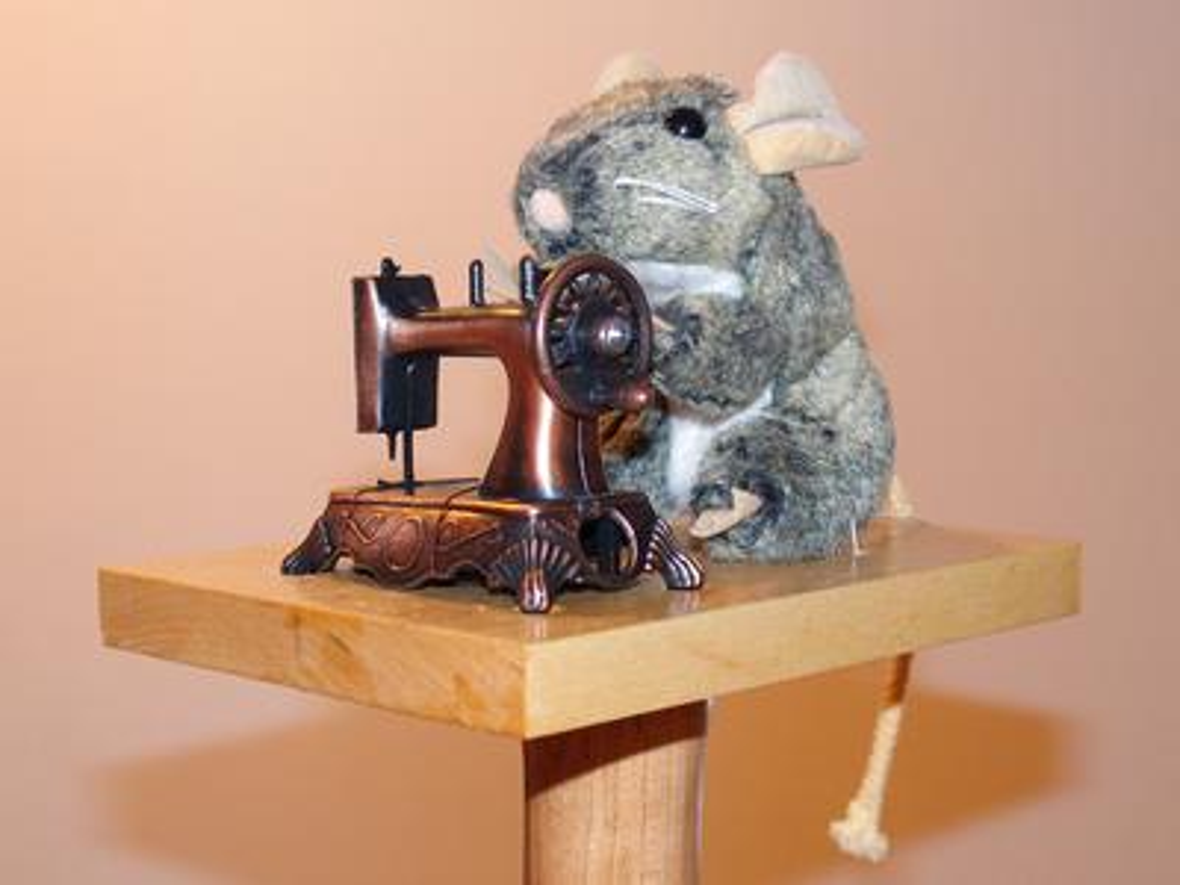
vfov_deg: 25.7
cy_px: 442
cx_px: 590
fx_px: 1943
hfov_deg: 33.8
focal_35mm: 57
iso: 400
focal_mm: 12
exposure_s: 1/50
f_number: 2.8
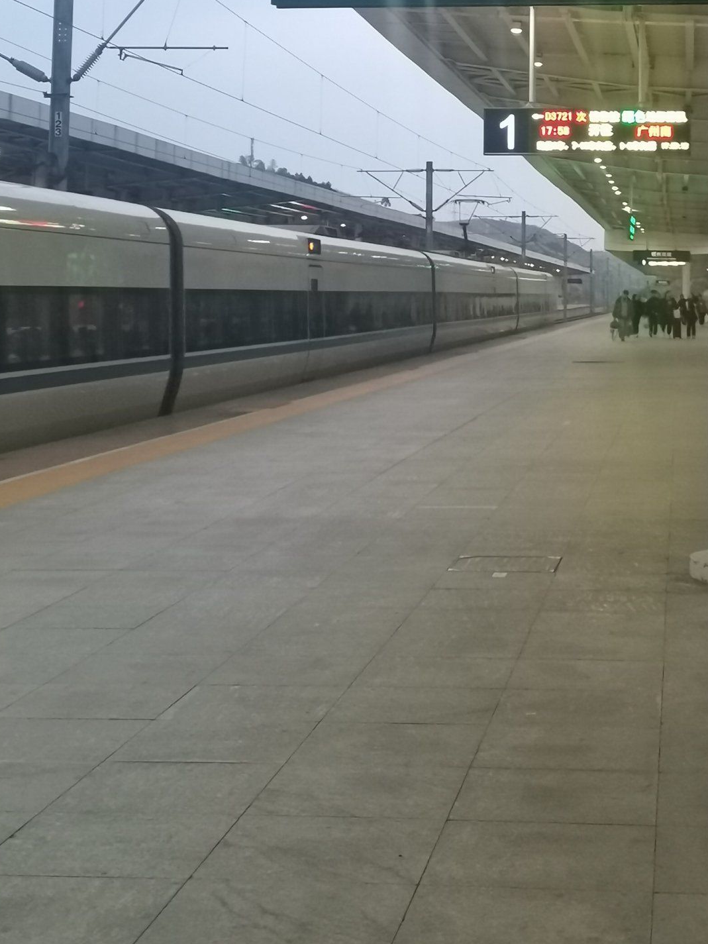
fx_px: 1881
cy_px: 80
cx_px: 499
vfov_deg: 27.1
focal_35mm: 69
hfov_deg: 21.2
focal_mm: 4.75
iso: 320
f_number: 1.8
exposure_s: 1/100
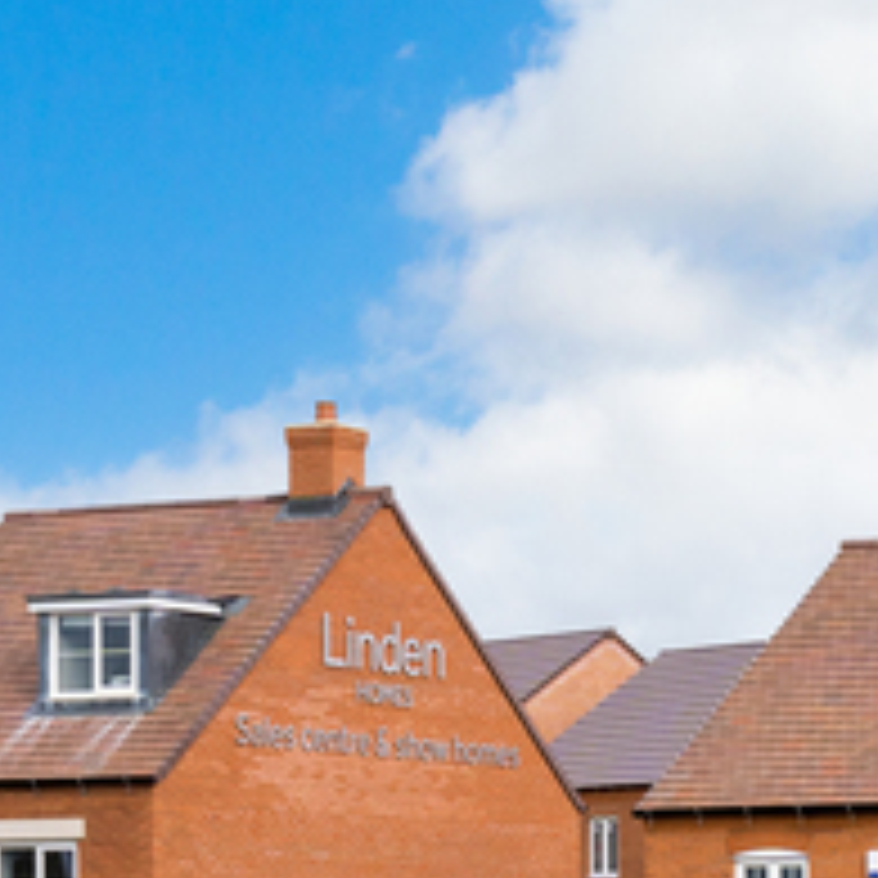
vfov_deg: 13.2
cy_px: 1204
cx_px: 968
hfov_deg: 13.5
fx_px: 3644
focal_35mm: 127
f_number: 9
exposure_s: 1/1000
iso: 800
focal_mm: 35
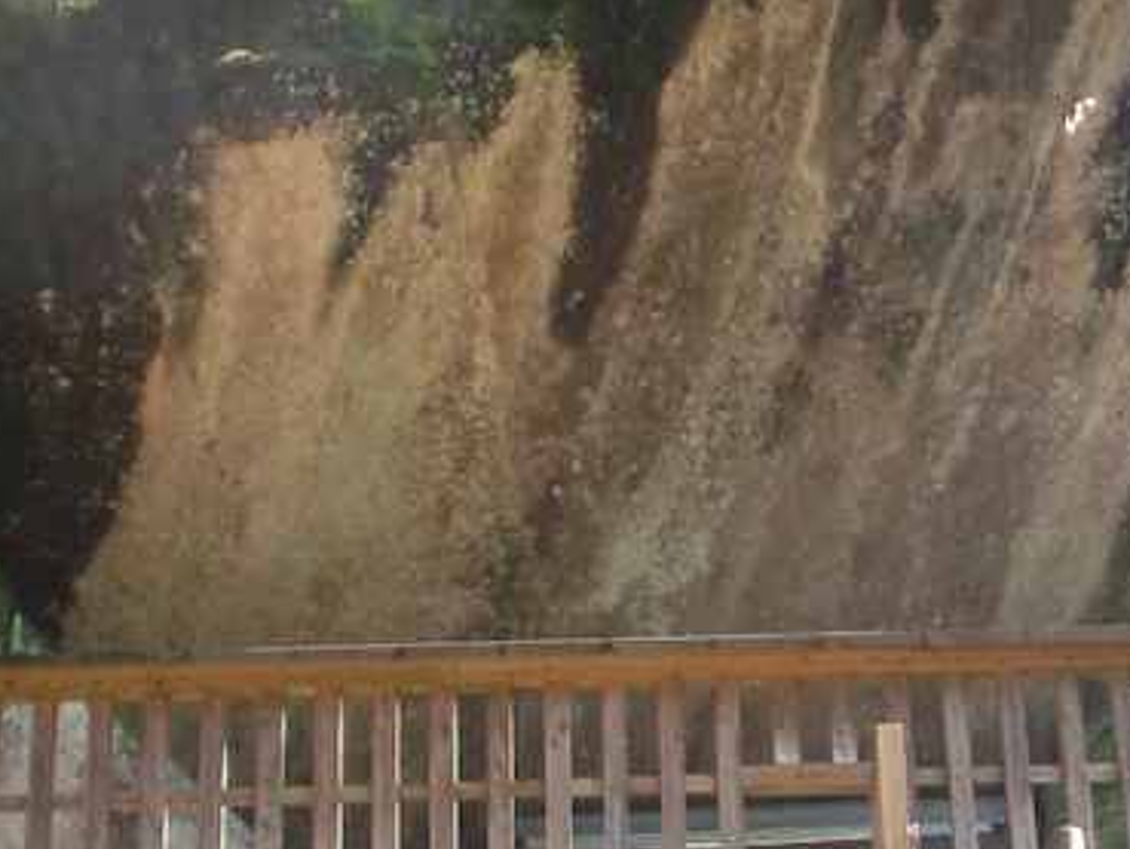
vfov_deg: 16.2
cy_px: 638
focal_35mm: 91
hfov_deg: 21.4
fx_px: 2972
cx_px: 784
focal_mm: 4.65
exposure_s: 1/160
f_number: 2.6
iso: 64
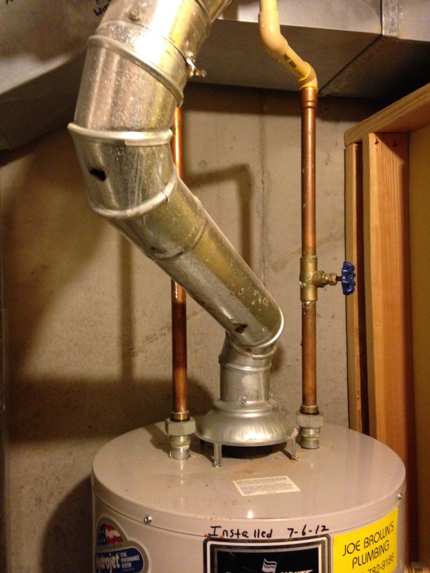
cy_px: 286
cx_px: 215
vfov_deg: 55.4
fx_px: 547
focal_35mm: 33
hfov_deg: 42.9
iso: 400
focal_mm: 4.12
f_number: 2.4
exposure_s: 1/17
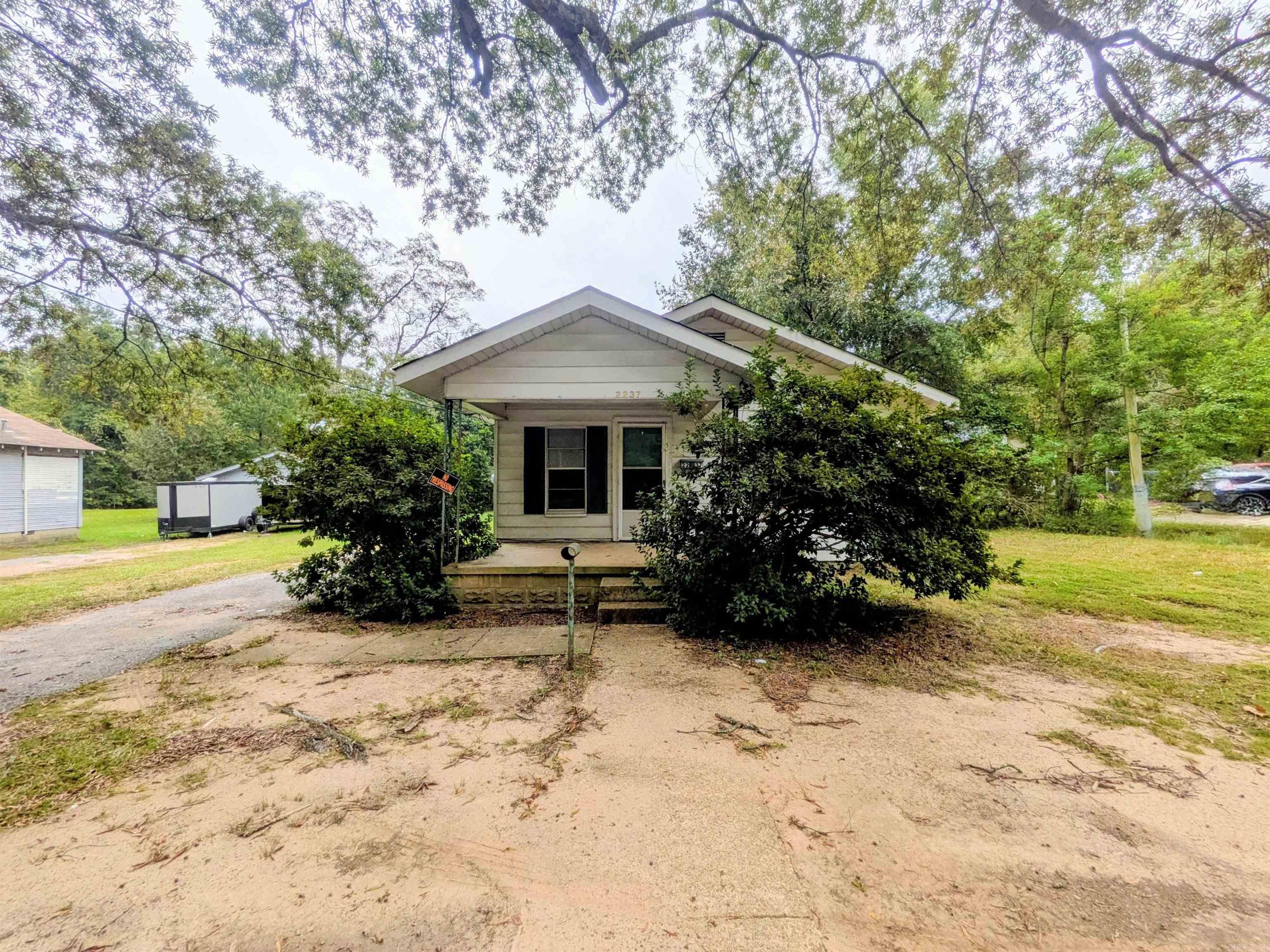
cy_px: 476
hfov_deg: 102.1
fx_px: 514
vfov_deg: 85.7
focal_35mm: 14
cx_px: 635
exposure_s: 1/1965
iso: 45
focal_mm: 1.85
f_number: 2.2
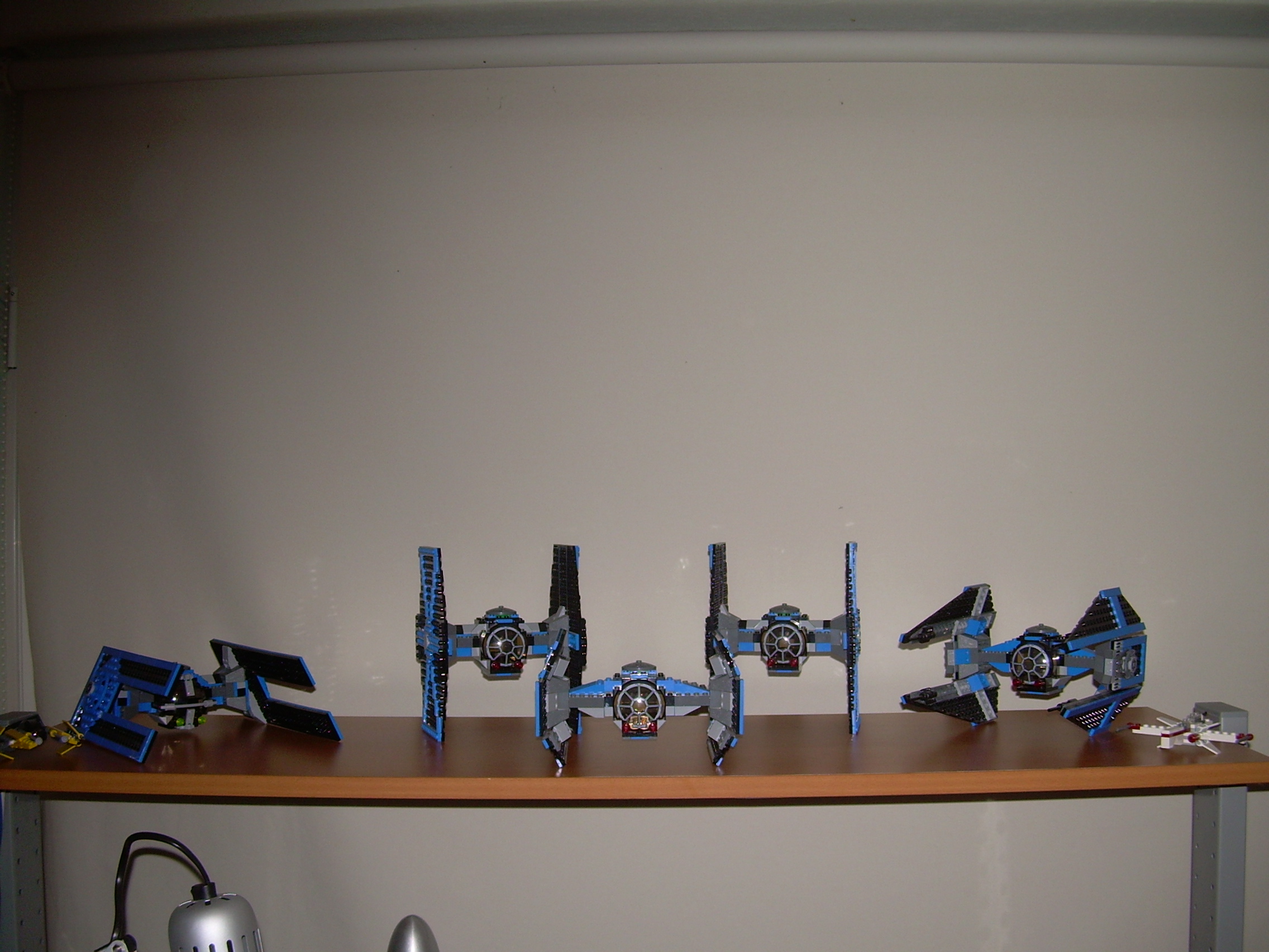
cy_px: 476
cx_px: 634
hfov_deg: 49.0
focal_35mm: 38
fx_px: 1393
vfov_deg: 37.7
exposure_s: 1/60
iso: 50
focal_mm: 6.3
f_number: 2.8
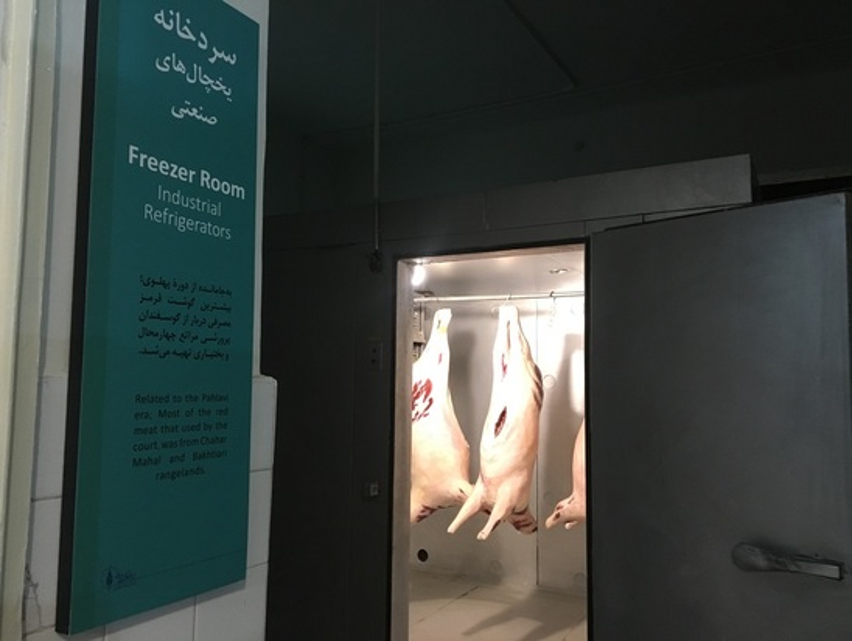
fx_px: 714
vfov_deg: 48.3
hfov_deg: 61.6
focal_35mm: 29
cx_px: 426
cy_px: 320
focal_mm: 4.15
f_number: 2.2
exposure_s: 1/25
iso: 200
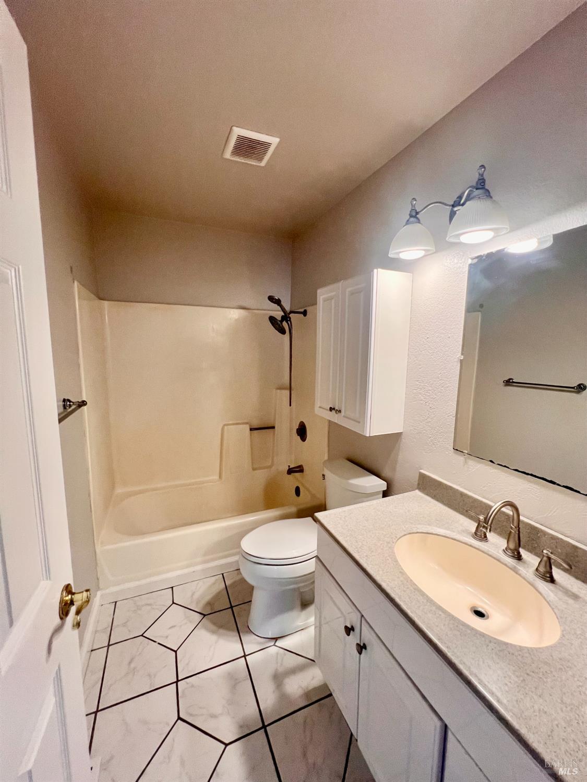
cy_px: 391
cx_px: 294
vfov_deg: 106.2
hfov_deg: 89.9
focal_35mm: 13
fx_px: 294
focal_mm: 1.57
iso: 160
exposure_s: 1/120
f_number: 1.8
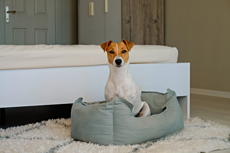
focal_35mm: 59
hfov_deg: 33.9
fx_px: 377
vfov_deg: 23.0
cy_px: 76
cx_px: 115
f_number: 5
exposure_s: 1/200
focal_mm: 39
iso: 400
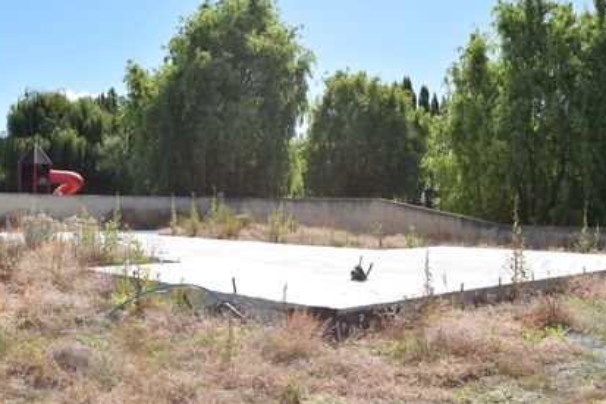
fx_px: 690
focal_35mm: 41
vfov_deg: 32.6
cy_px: 205
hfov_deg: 47.4
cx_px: 280
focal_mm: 24
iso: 200
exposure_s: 1/400
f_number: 10
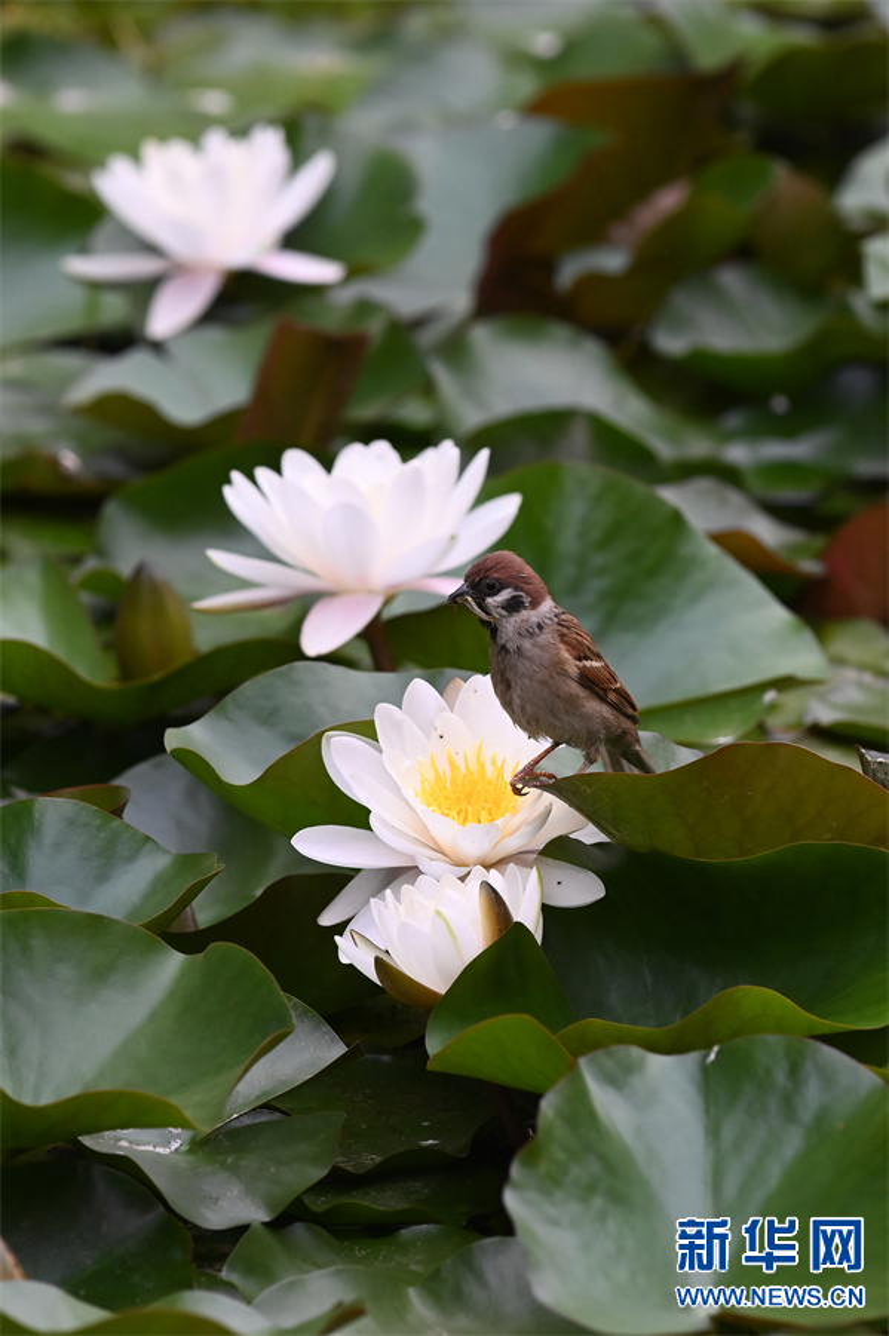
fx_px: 7416
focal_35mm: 200
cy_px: 668
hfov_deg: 6.9
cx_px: 444
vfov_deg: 10.3
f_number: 5.6
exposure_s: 1/200
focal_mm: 200
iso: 720
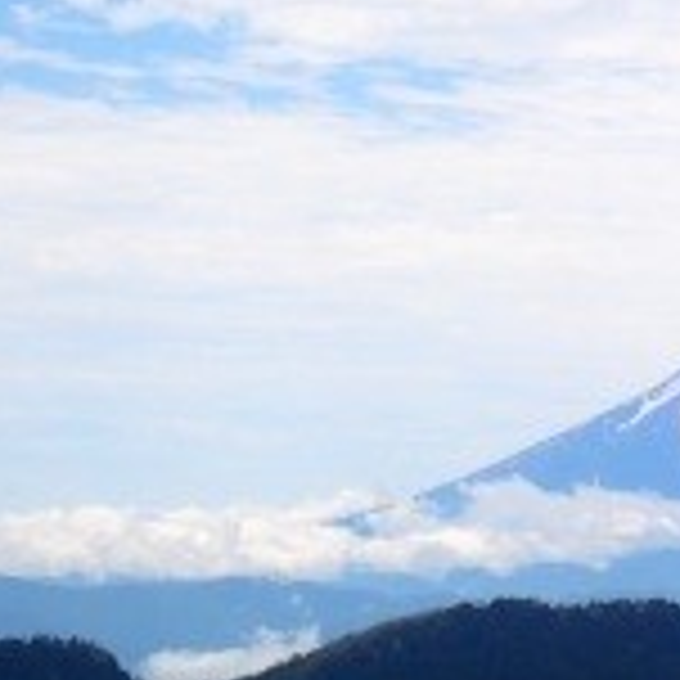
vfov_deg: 6.7
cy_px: 378
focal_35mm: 262
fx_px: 5823
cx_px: 766
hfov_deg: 6.6
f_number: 6.3
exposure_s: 1/500
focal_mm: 18
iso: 100
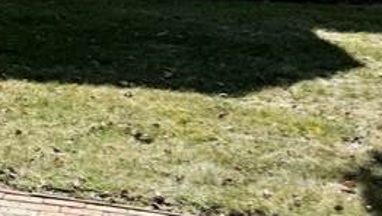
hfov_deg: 17.6
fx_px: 1034
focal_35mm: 102
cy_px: -271
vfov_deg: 10.5
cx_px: -273
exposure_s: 1/2907
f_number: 1.78
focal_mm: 6.76
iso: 100
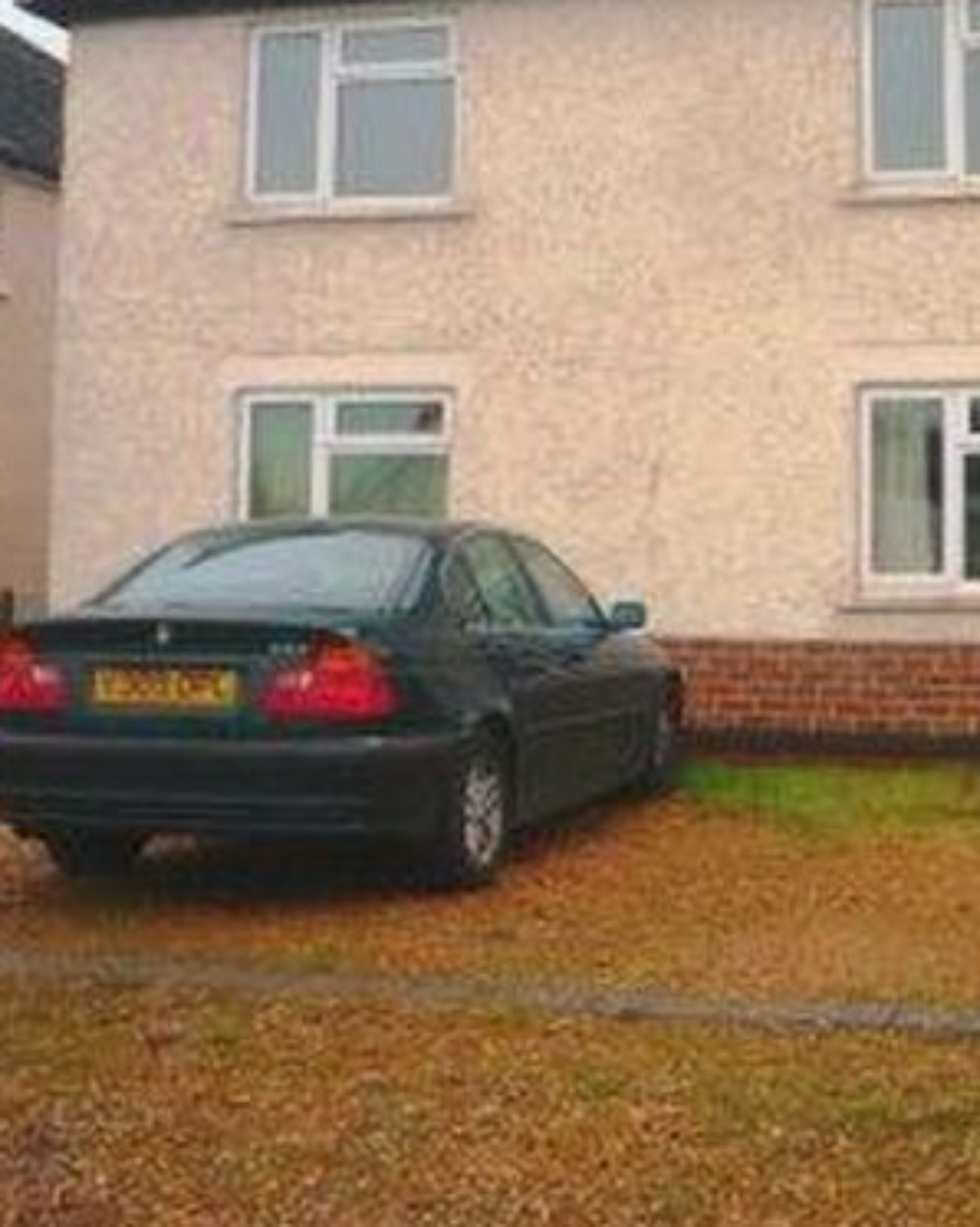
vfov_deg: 33.8
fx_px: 1996
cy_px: 377
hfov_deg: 27.2
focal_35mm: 55
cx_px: 743
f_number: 3.3
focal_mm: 5.2
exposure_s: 1/100
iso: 100
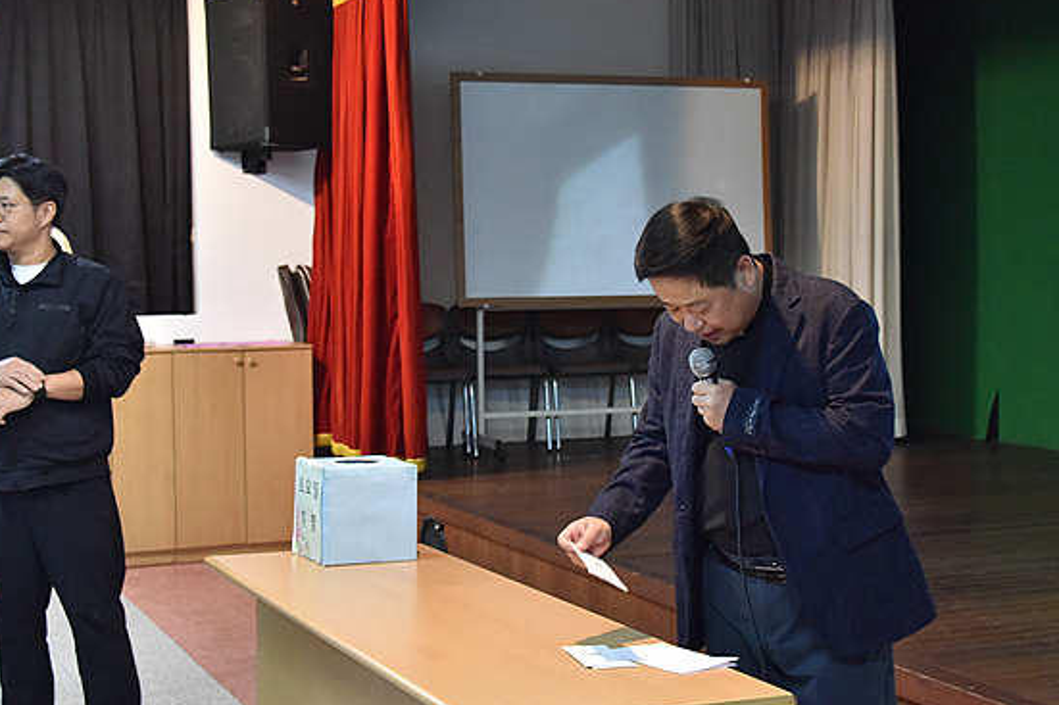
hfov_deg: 32.9
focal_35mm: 61
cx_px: 494
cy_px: 316
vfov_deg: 22.2
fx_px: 1794
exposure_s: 1/125
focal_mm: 42
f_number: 4.5
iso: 5000
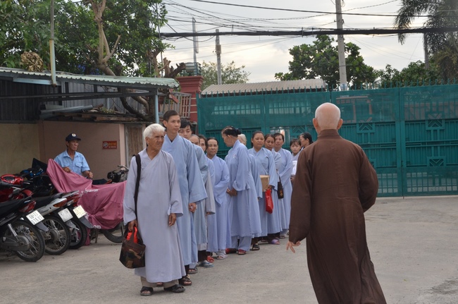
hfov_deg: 28.1
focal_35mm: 72
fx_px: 914
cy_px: 152
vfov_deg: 18.9
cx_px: 229
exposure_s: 1/250
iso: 1000
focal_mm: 48
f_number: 14
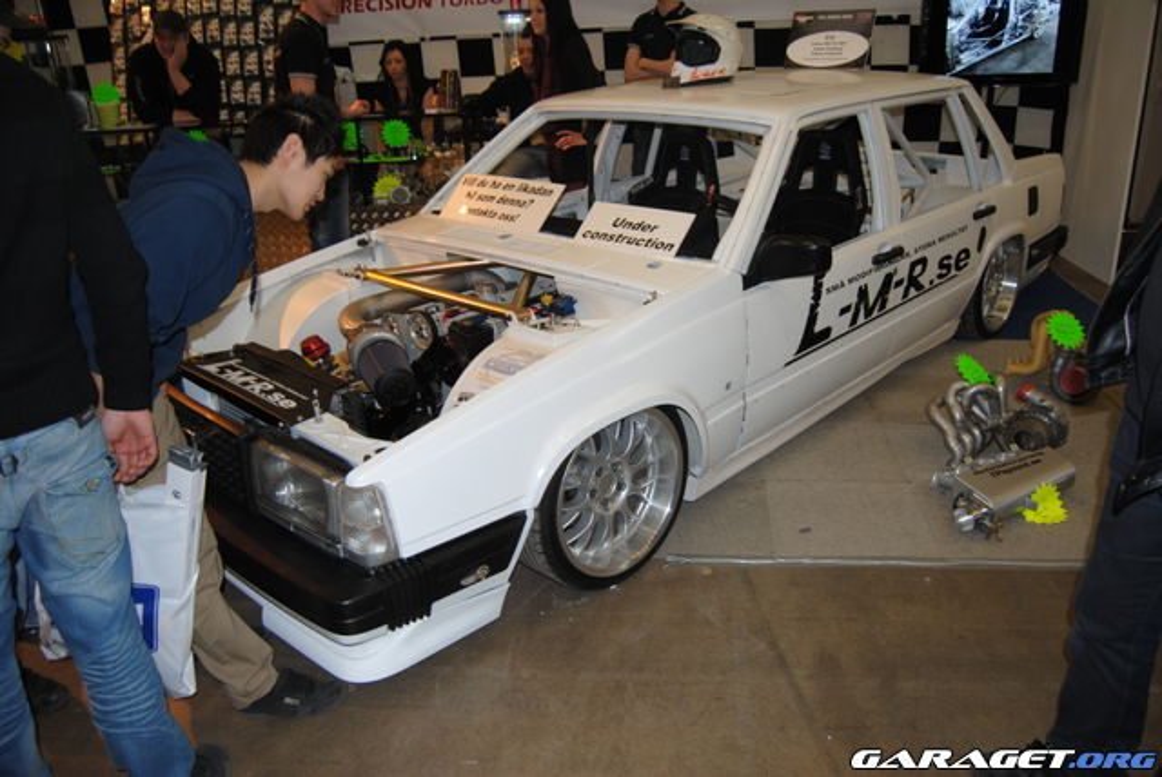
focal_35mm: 27
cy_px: 388
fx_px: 872
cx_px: 581
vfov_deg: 48.0
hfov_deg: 67.3
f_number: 3.5
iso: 200
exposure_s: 1/60
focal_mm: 18
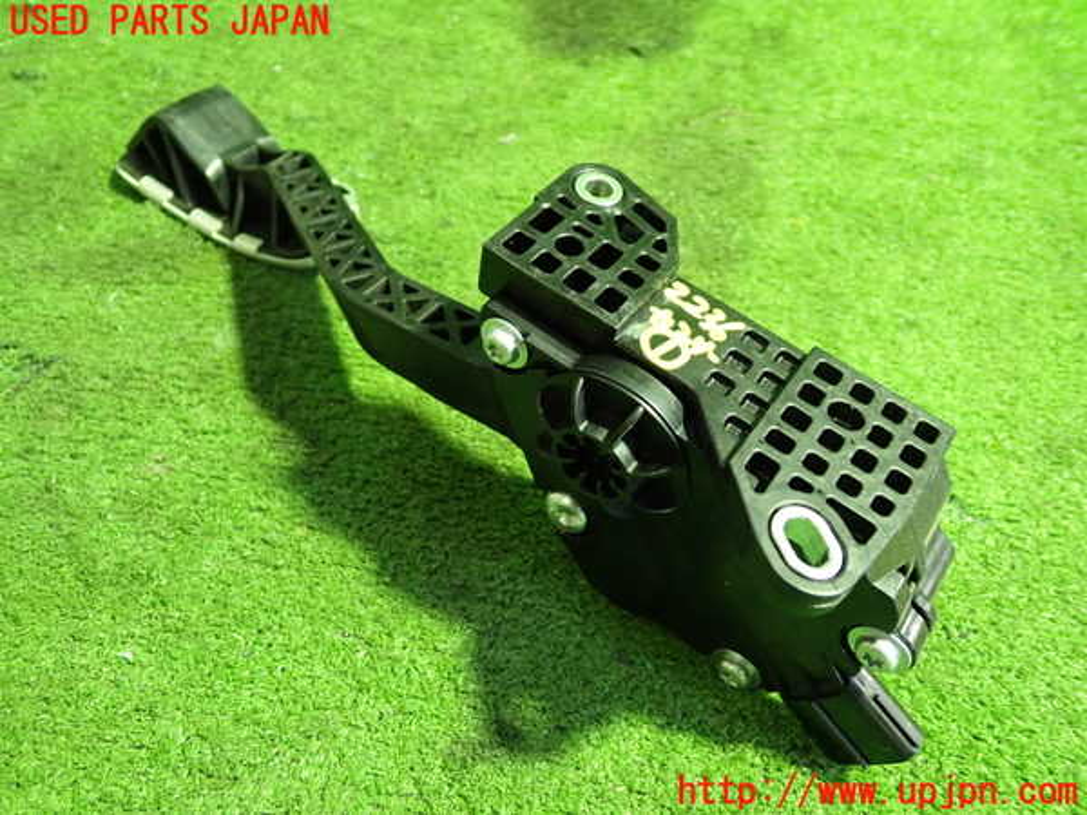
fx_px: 942
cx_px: 544
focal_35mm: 30
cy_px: 408
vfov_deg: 46.8
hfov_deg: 60.0
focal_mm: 5.4
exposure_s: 1/30
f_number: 2.3
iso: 800
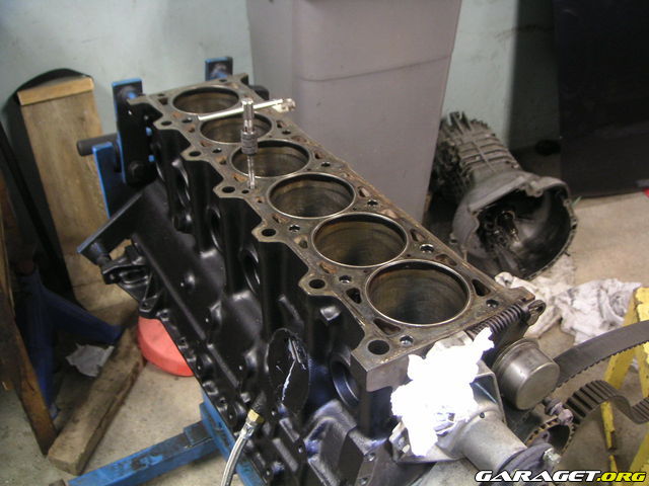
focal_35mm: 38
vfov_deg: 37.7
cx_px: 324
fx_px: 712
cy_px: 243
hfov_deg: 49.0
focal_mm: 6
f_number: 2.8
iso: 100
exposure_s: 1/8
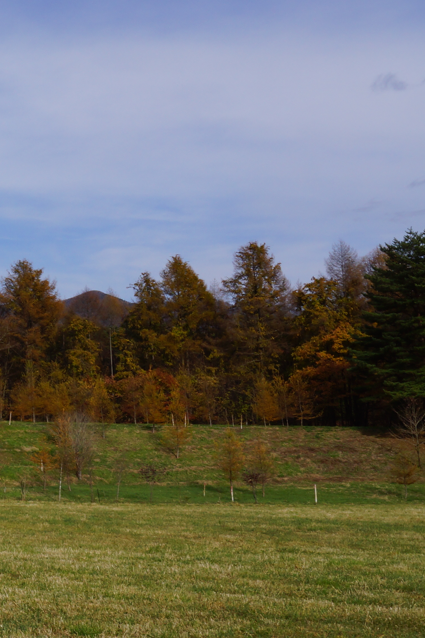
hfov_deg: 17.3
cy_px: 242
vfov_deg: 28.4
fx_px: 1257
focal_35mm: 71
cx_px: -207
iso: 100
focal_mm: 18
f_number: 13
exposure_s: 1/200
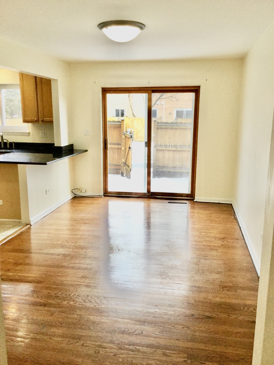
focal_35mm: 31
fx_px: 327
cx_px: 137
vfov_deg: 58.4
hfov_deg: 45.4
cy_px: 182
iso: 25
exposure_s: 1/40
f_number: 2.4
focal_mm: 3.3
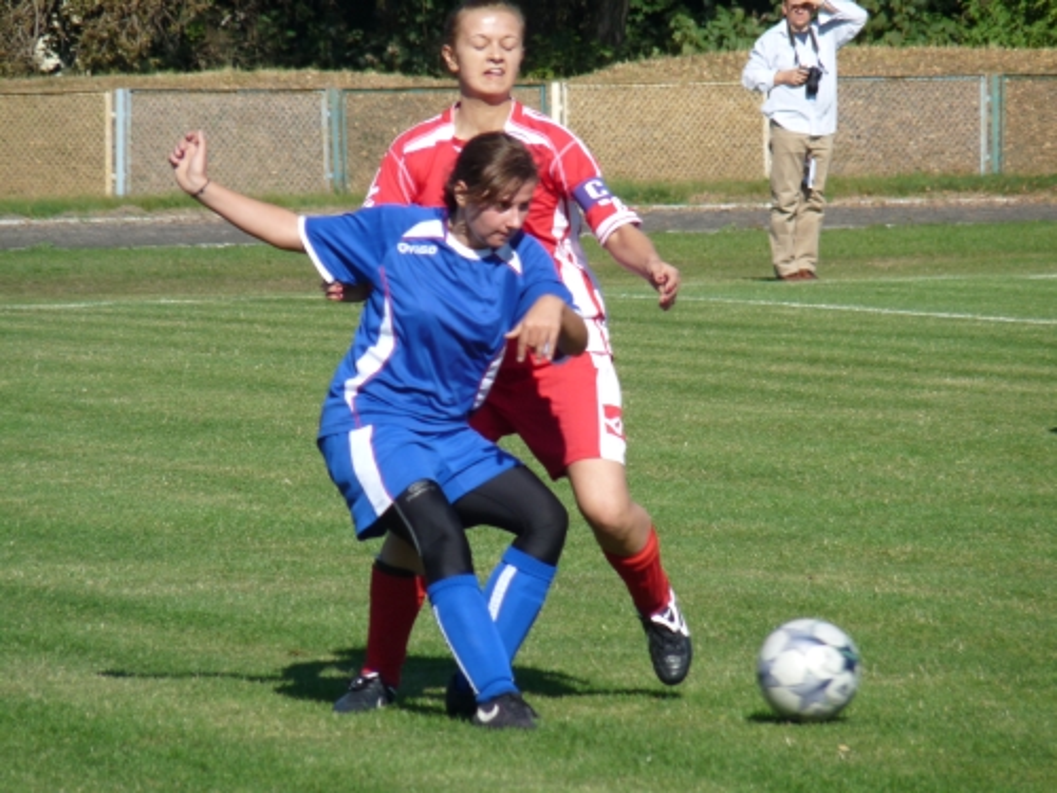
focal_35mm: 403
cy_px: 396
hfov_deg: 4.9
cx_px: 528
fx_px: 12306
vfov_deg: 3.7
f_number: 4
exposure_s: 1/800
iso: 100
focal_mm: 71.7
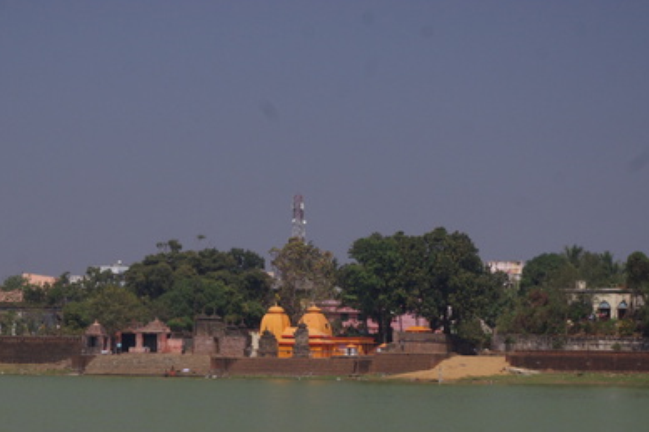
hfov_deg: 15.1
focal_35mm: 136
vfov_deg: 10.1
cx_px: 285
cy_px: 351
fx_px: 2447
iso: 100
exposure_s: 1/125
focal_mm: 55
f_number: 8
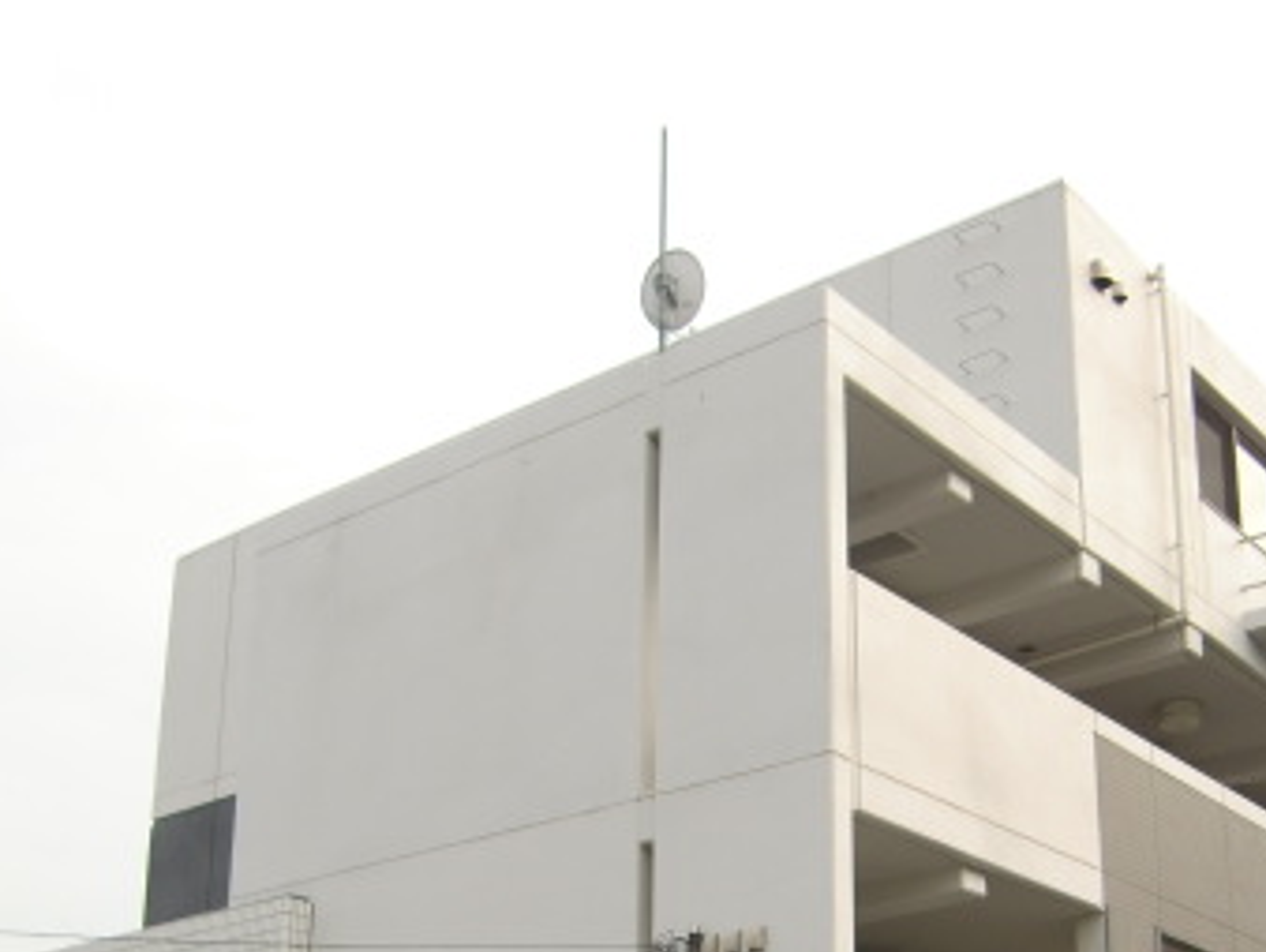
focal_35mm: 53
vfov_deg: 26.5
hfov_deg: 36.0
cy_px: 892
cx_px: 749
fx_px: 1940
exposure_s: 1/400
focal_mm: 4.9
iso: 64
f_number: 2.6
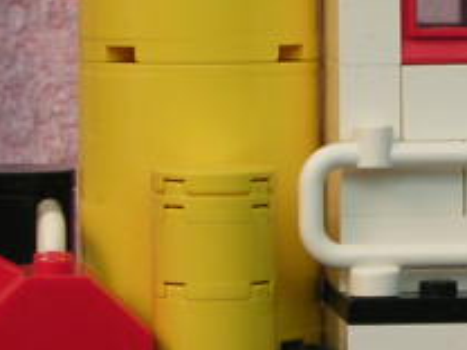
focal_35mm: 264
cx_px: 447
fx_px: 3562
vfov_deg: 5.6
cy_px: 83
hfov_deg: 7.5
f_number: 4.1
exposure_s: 1/3.7
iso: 136
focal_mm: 13
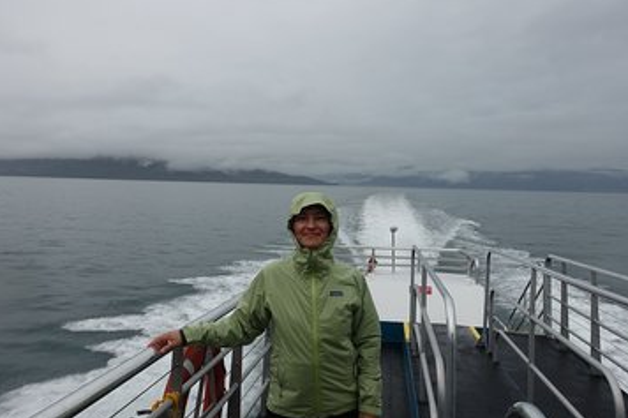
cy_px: 195
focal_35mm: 27
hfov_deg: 67.3
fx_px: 471
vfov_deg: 47.9
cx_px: 291
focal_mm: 8.8
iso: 125
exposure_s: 1/100
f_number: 5.6
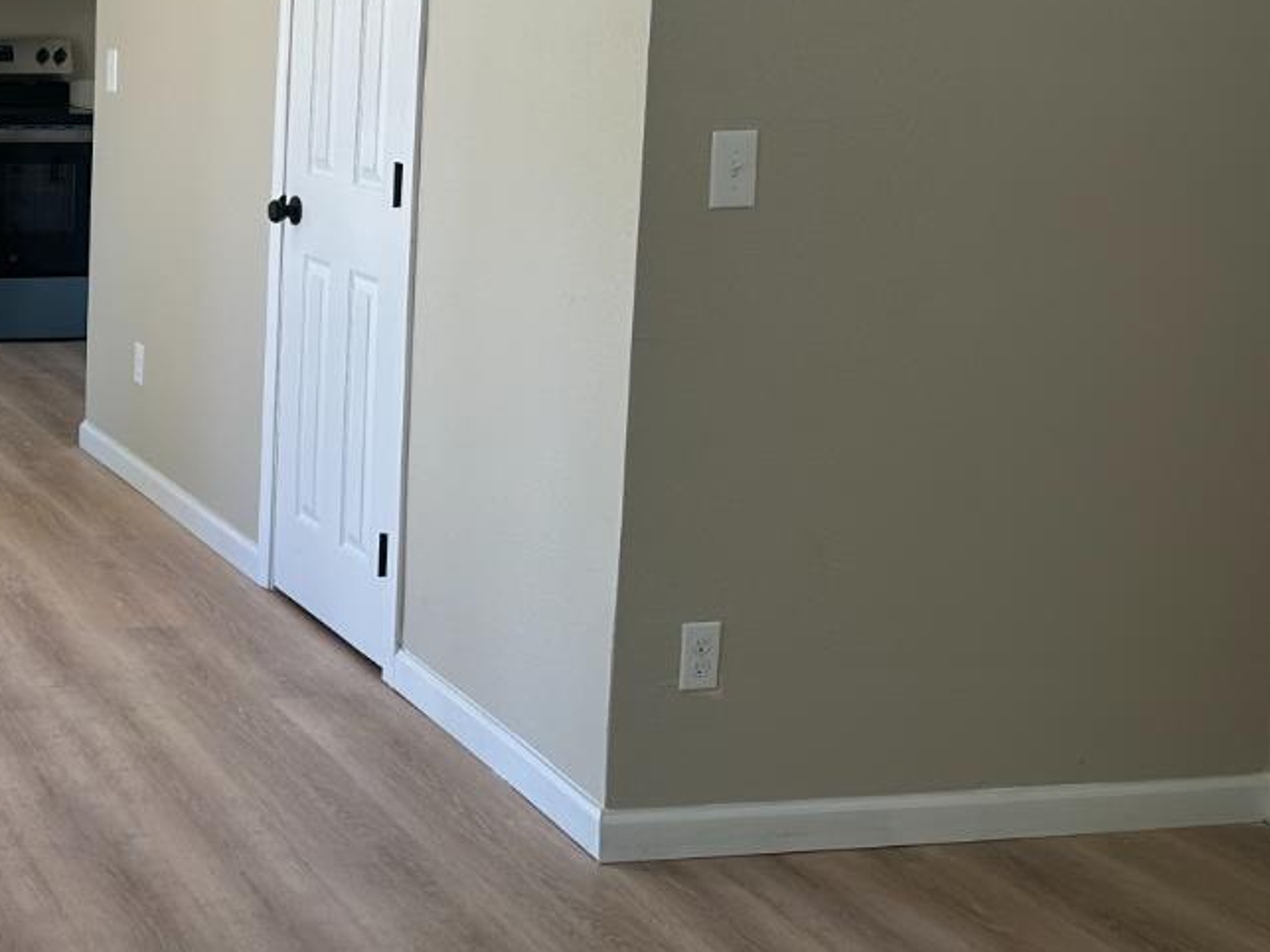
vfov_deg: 25.8
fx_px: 2054
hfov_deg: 30.4
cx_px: -160
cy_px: 264
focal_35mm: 56
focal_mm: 6.86
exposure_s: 1/206
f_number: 1.78
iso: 64
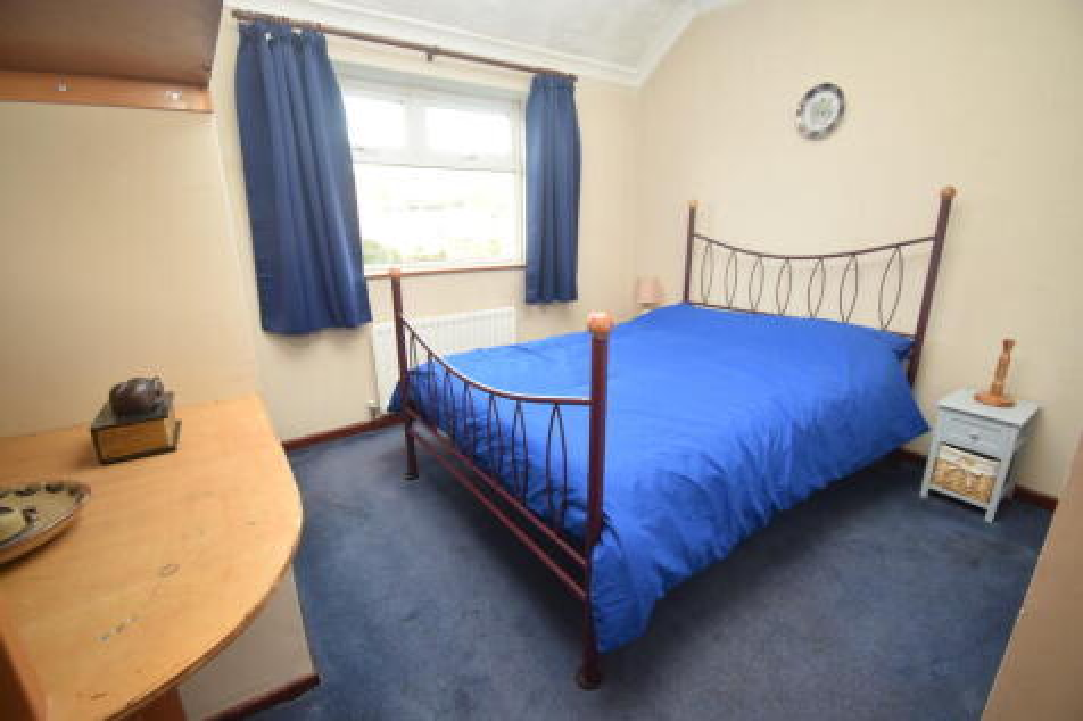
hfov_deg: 100.4
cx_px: 542
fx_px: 451
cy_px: 360
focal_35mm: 15
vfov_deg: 77.3
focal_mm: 10
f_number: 4.5
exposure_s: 1/60
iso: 720
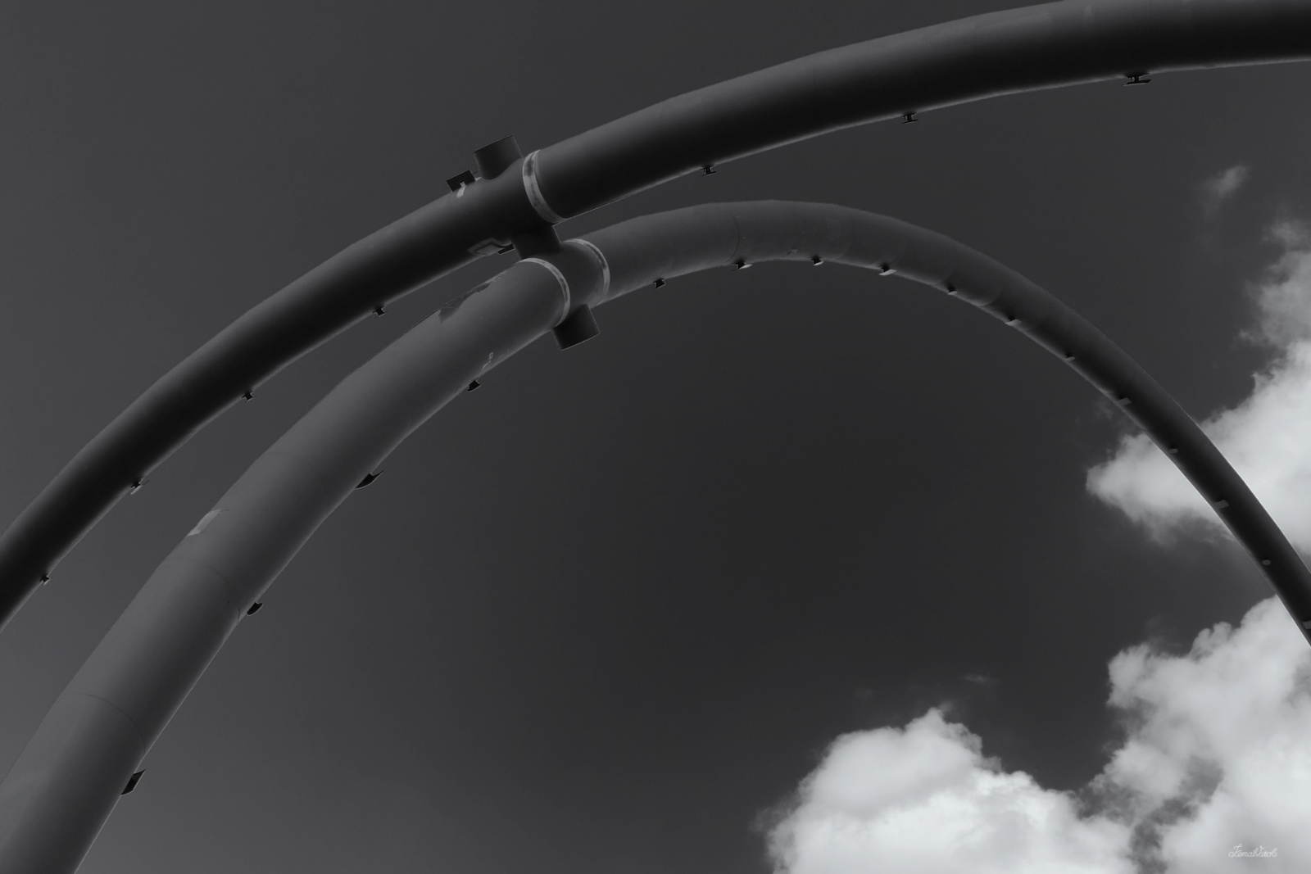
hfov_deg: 33.4
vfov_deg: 22.6
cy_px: 437
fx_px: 2185
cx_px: 656
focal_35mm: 60
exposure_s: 1/640
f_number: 4
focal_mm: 12.8
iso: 80
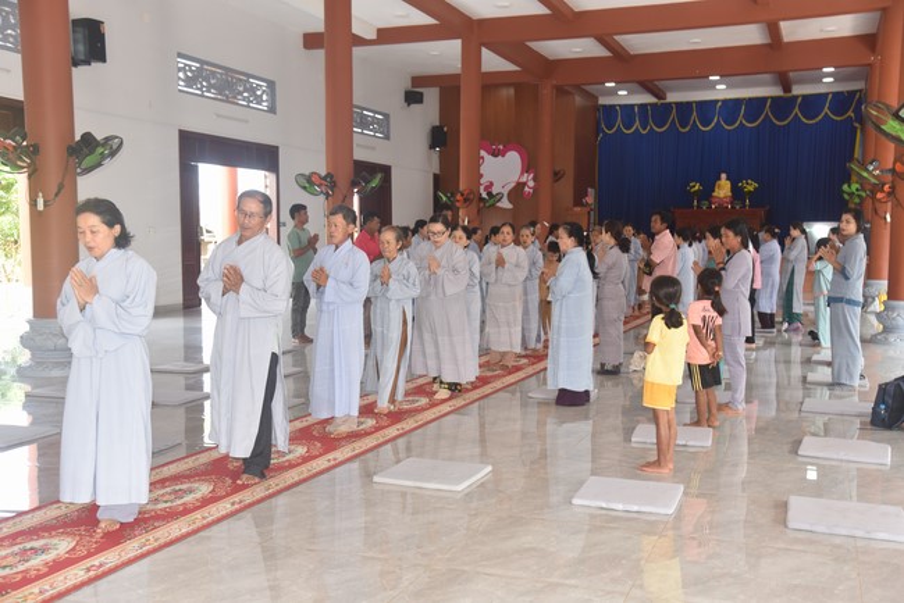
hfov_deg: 50.7
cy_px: 302
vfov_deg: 35.1
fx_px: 955
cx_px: 452
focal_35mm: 38
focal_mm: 38
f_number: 5
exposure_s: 1/100
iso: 800
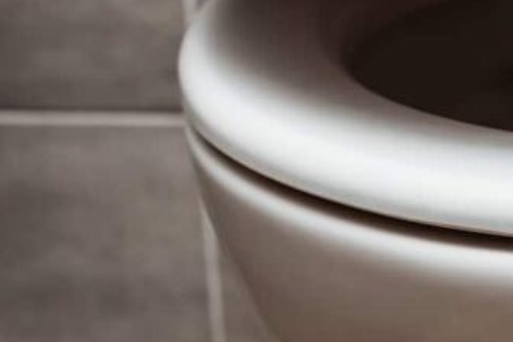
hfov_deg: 18.1
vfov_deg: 12.7
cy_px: 176
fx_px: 1538
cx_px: 589
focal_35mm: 108
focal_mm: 35
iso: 100
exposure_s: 1/200
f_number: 5
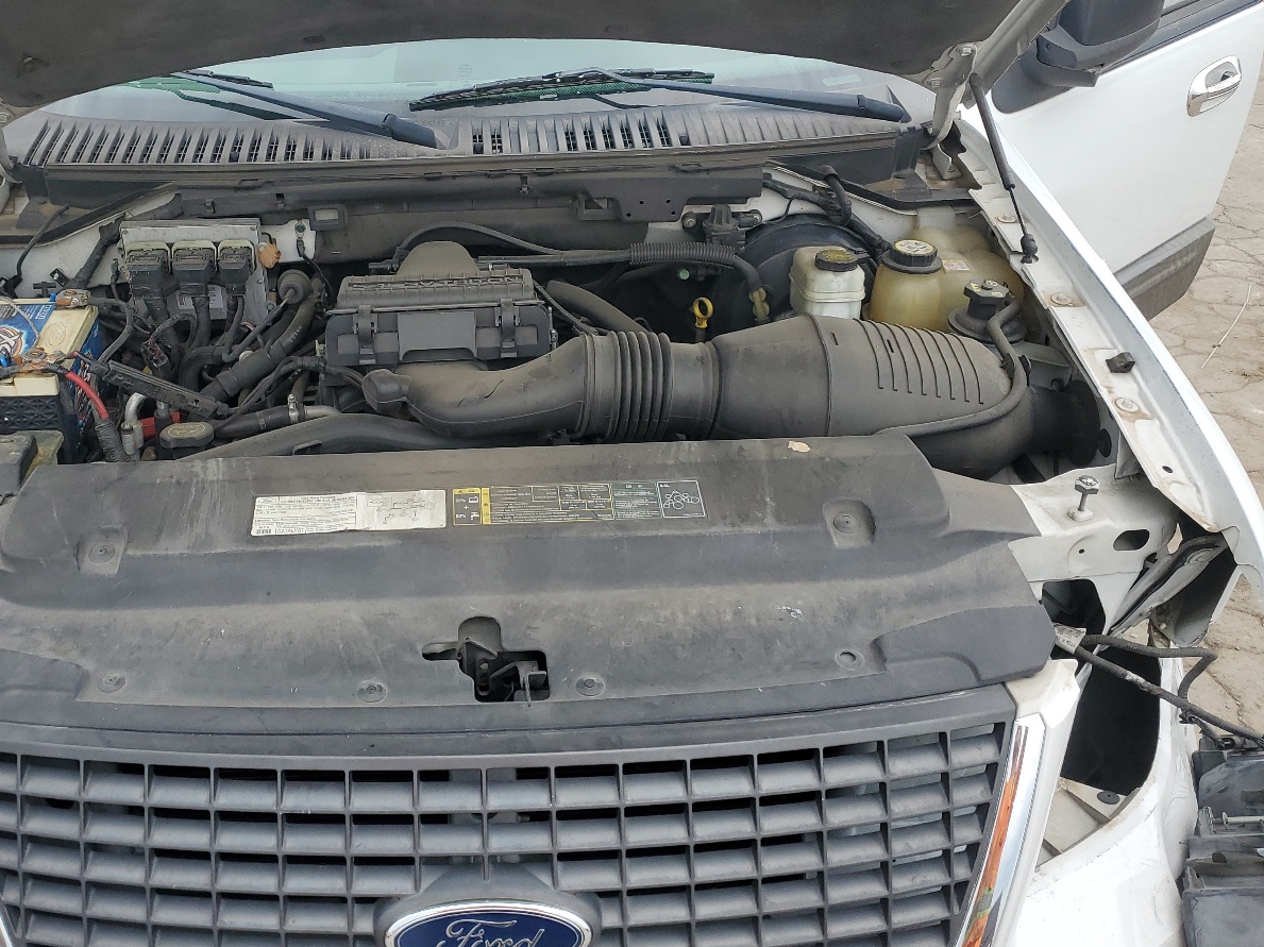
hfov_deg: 52.2
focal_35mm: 35
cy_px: 367
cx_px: 489
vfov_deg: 40.4
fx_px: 1278
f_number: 1.5
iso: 50
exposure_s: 1/714
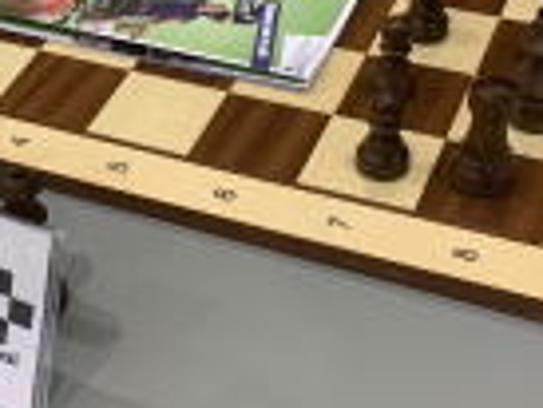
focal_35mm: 82
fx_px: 1287
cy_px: 202
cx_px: 79
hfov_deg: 23.3
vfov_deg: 18.0
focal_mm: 4.25
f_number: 1.8
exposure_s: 1/100
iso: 32
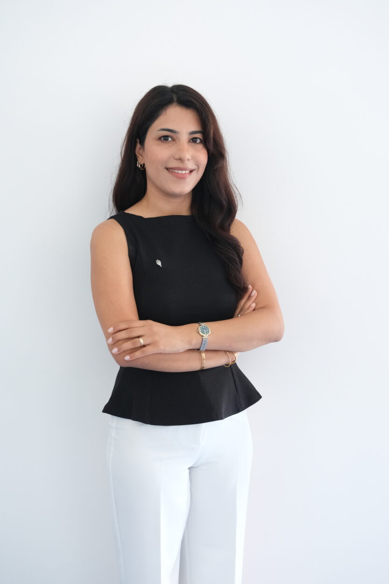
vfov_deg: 41.9
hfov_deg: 28.6
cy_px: 292
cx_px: 194
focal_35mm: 47
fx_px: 762
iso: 2500
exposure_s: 1/100
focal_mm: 31.1
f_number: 4
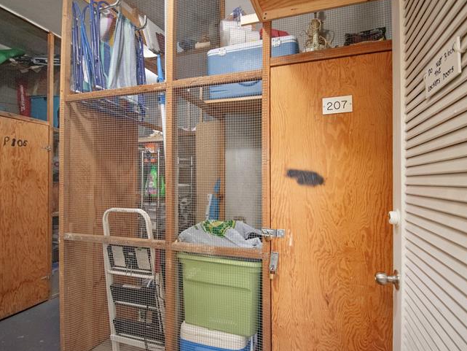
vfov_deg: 71.6
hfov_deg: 87.7
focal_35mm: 18
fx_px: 243
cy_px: 178
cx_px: 232
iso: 3200
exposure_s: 1/60
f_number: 4.5
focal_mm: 10
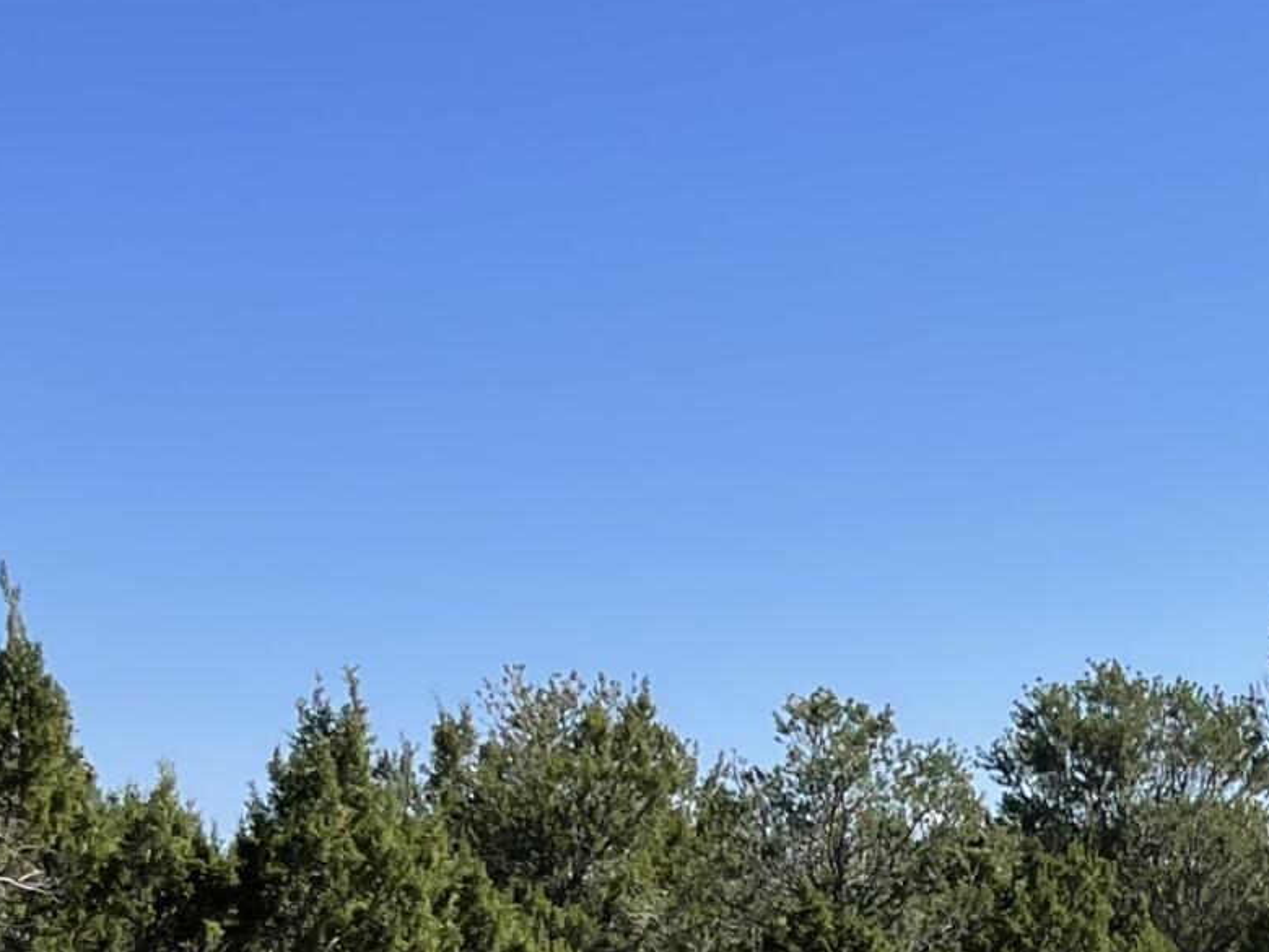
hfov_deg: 18.2
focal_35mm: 100
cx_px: 1703
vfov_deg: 14.1
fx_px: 3666
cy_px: 1287
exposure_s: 1/2747
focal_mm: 4.2
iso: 32
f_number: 1.6
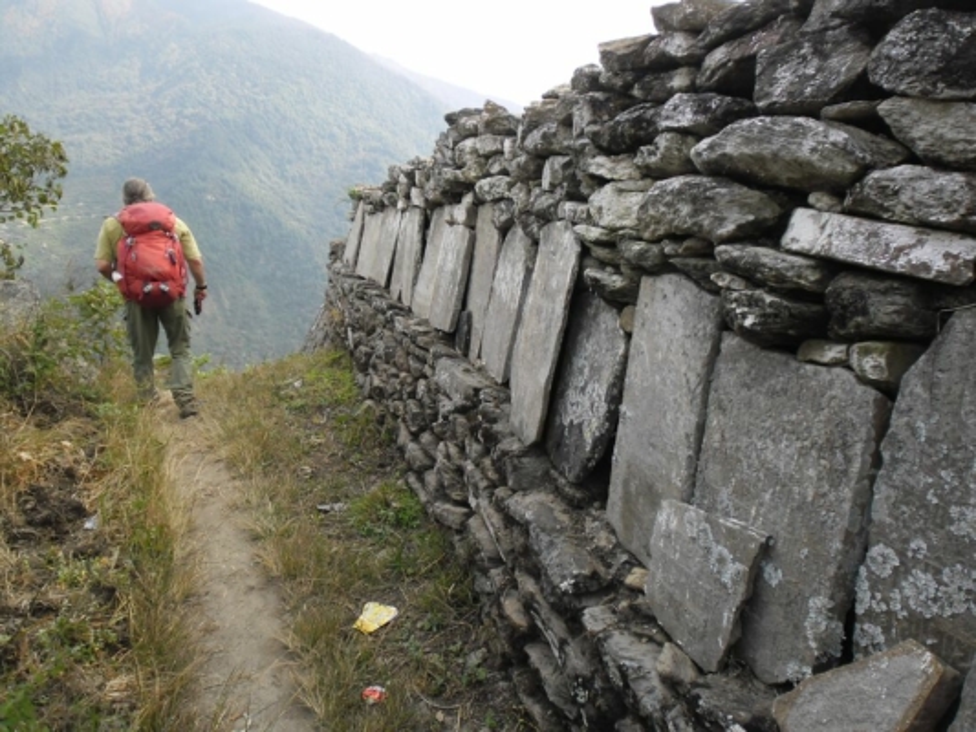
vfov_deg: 51.4
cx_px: 488
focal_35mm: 27
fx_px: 761
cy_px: 366
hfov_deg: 65.3
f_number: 2.9
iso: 80
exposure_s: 1/215
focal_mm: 4.8
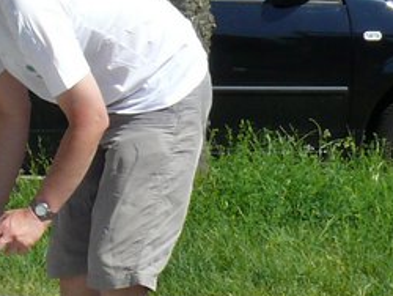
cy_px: 252
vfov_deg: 4.2
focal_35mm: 356
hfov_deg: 5.5
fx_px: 4046
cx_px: -60
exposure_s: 1/500
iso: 100
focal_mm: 13.8
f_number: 5.6
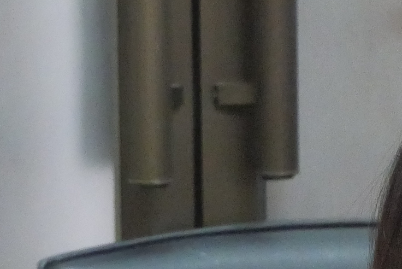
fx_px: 6984
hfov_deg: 3.3
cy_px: 507
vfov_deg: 2.2
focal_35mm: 625
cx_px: 535
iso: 3200
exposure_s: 1/20
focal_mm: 60
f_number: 7.1
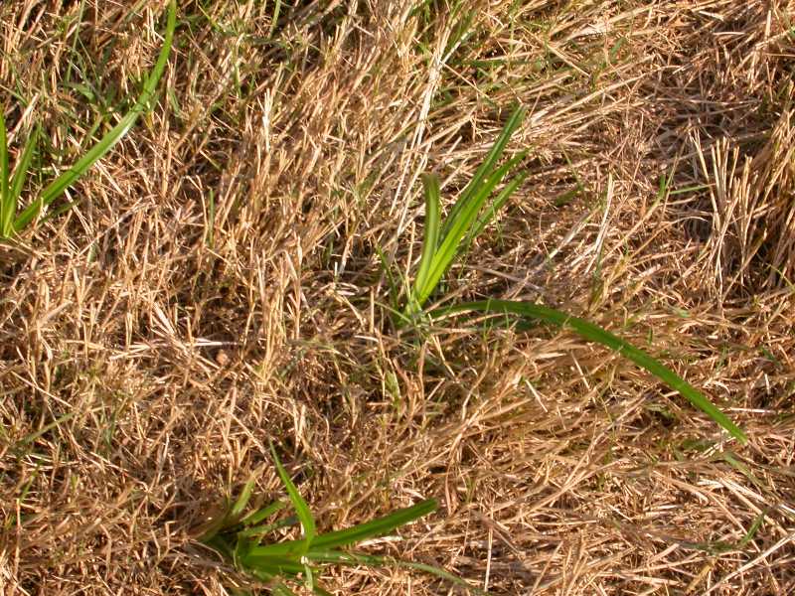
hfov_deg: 13.9
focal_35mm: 142
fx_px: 3261
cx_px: 398
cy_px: 298
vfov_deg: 10.4
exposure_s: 1/176
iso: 100
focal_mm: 29.5
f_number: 7.8
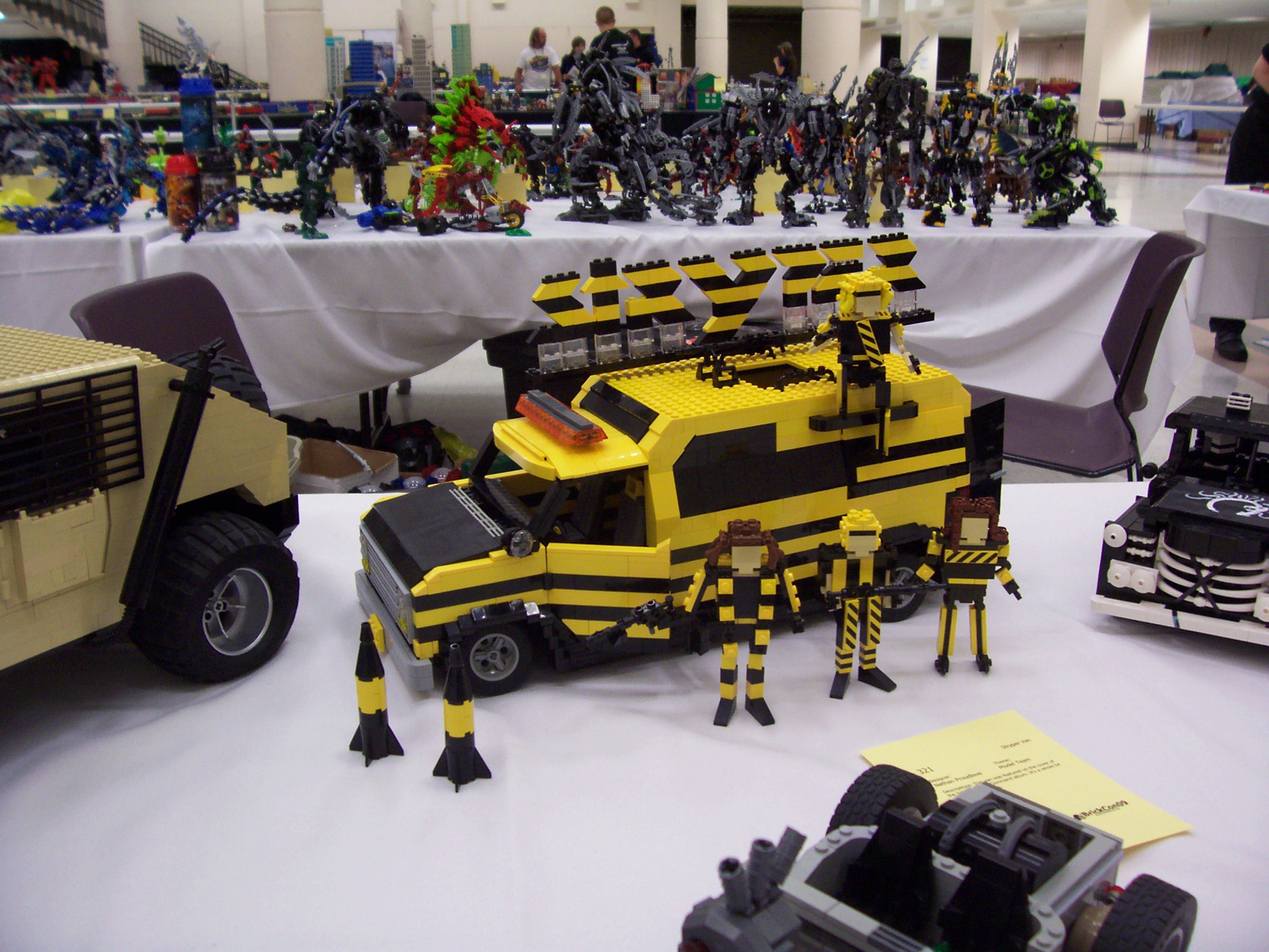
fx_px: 1246
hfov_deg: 54.0
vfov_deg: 41.8
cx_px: 634
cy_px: 476
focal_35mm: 34
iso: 135
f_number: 2.7
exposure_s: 1/32
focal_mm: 5.6
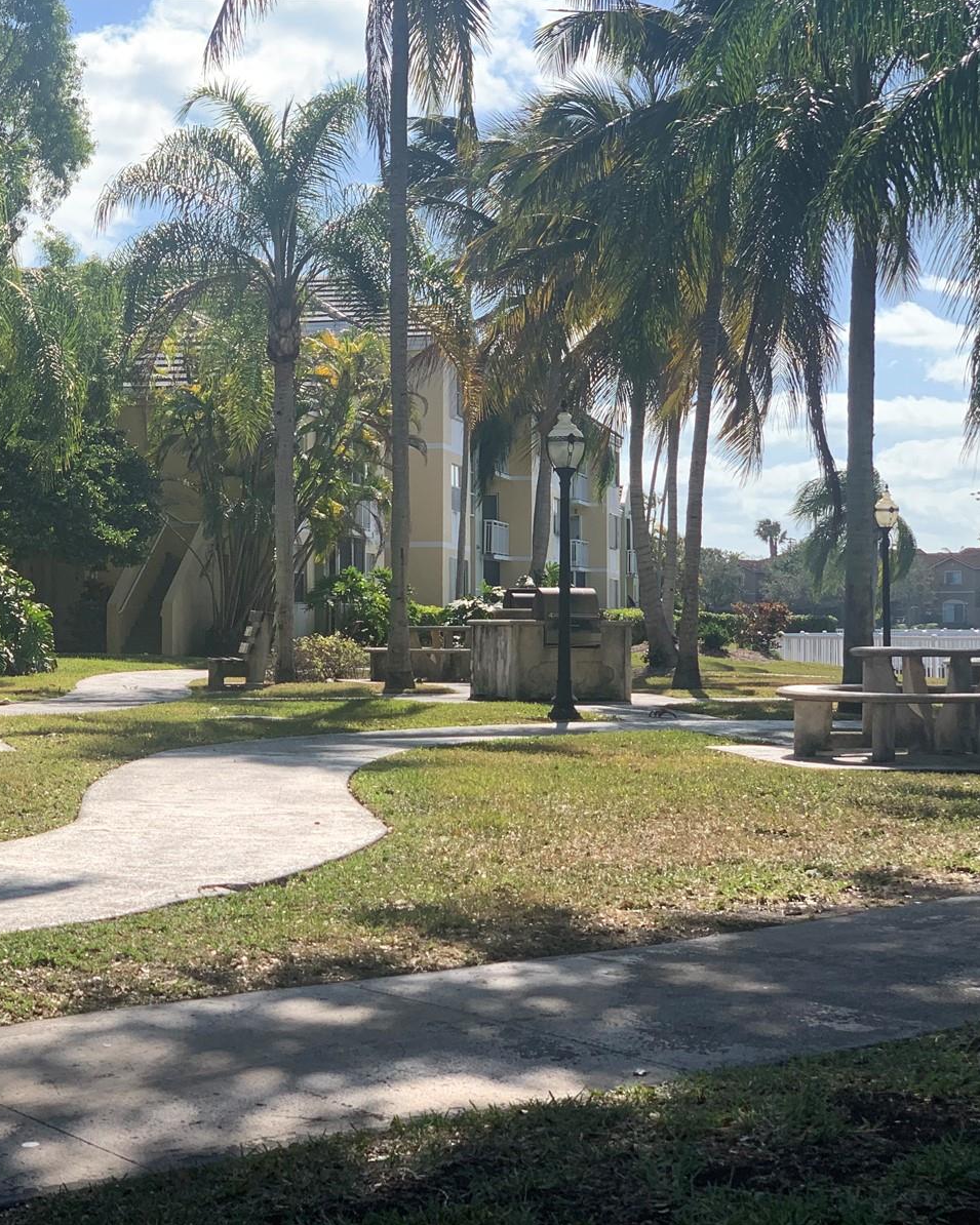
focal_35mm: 68
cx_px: 230
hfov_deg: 22.2
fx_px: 2466
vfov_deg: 27.9
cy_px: 611
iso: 16
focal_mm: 6
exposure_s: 1/826
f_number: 2.4
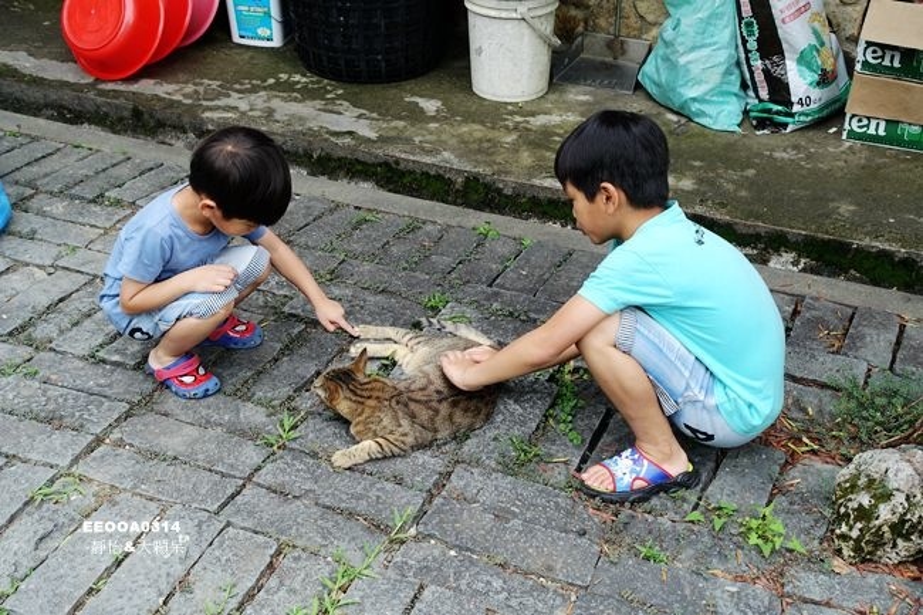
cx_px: 462
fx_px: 1153
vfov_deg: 29.8
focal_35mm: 45
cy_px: 308
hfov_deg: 43.6
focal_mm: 16.39
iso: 125
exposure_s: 1/125
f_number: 4
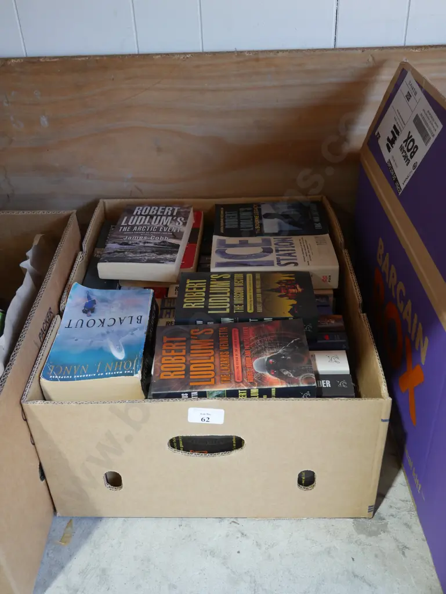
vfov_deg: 53.9
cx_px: 223
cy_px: 297
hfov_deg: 41.8
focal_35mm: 34
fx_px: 584
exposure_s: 1/60
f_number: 4
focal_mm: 17
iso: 400
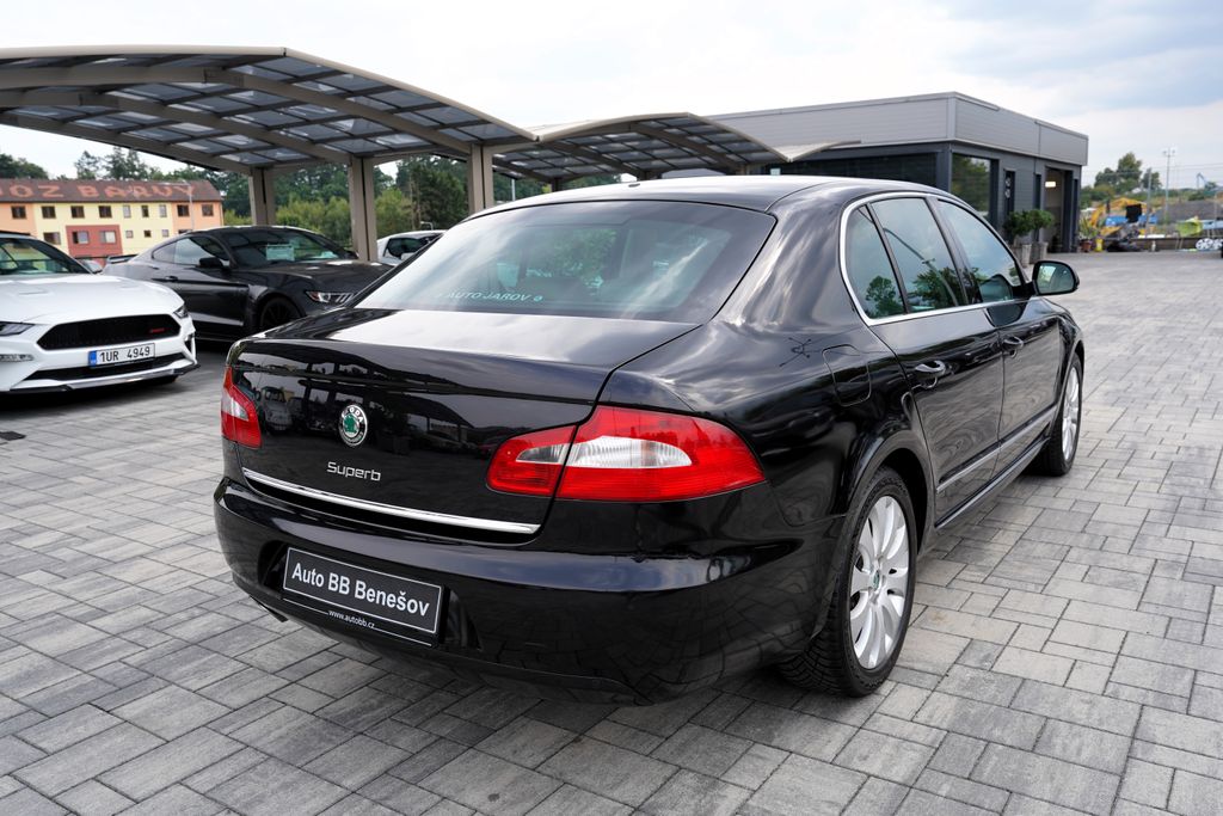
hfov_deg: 63.7
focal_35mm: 29
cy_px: 408
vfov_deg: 45.0
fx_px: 985
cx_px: 612
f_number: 6.3
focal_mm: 29
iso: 100
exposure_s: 1/160
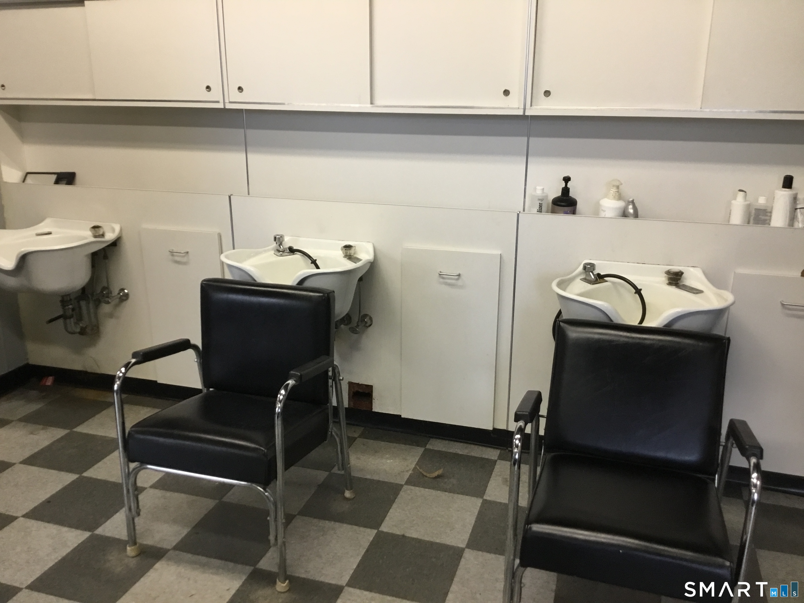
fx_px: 720
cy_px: 302
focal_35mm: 31
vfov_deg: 45.4
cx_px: 402
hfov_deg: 58.4
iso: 100
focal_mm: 3.3
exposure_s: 1/30
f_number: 2.4
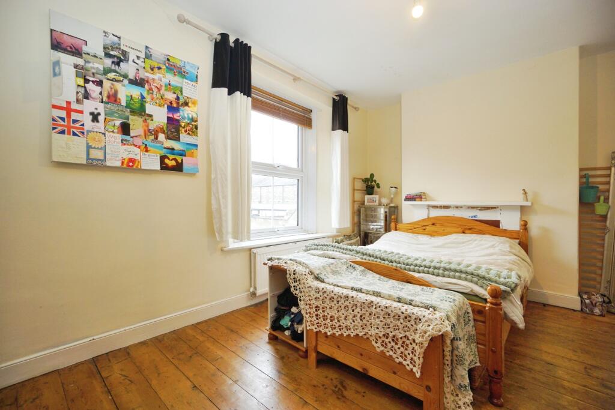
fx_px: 256
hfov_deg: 100.4
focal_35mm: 15
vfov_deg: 77.3
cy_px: 205
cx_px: 308
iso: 250
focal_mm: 10
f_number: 4
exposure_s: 1/100
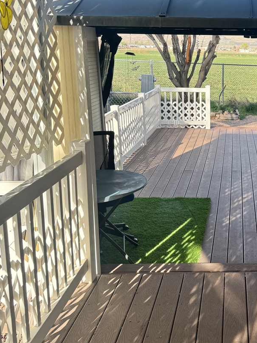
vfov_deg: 41.1
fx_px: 455
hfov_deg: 29.8
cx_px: 245
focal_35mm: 46
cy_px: 141
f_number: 1.78
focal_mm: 6.76
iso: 80
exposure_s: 1/888
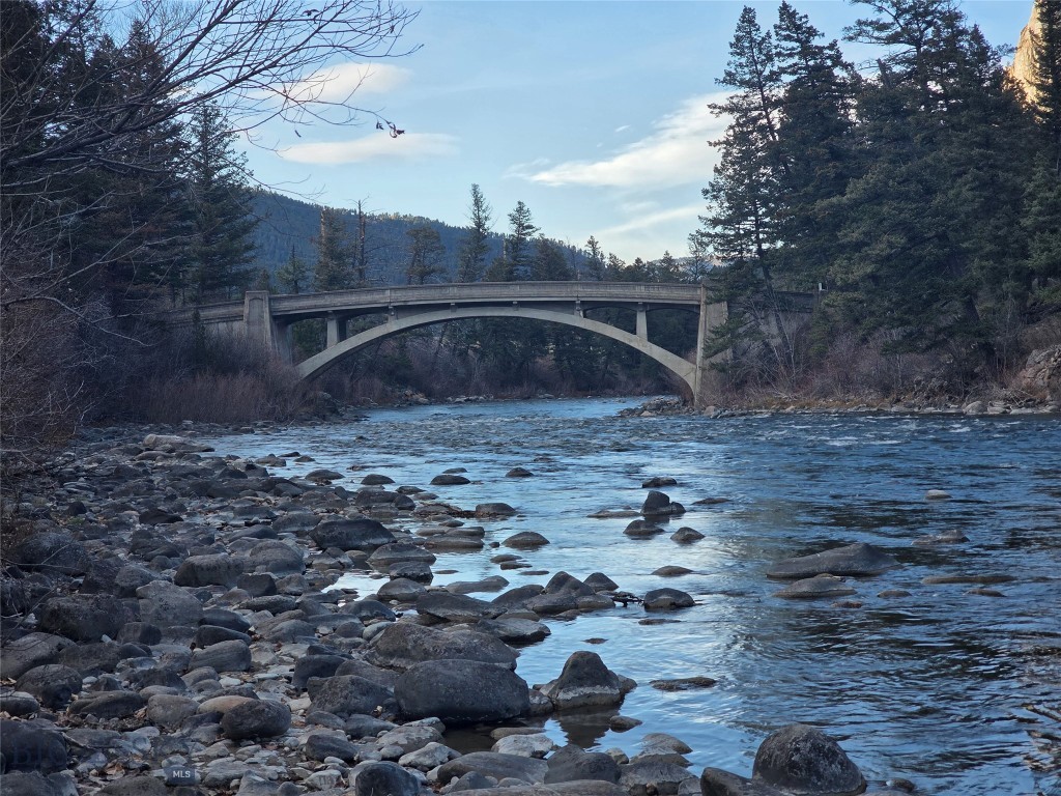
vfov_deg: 21.3
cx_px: 530
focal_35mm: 69
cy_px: 398
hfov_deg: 28.2
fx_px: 2115
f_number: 2.4
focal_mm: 7.9
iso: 50
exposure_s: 1/681
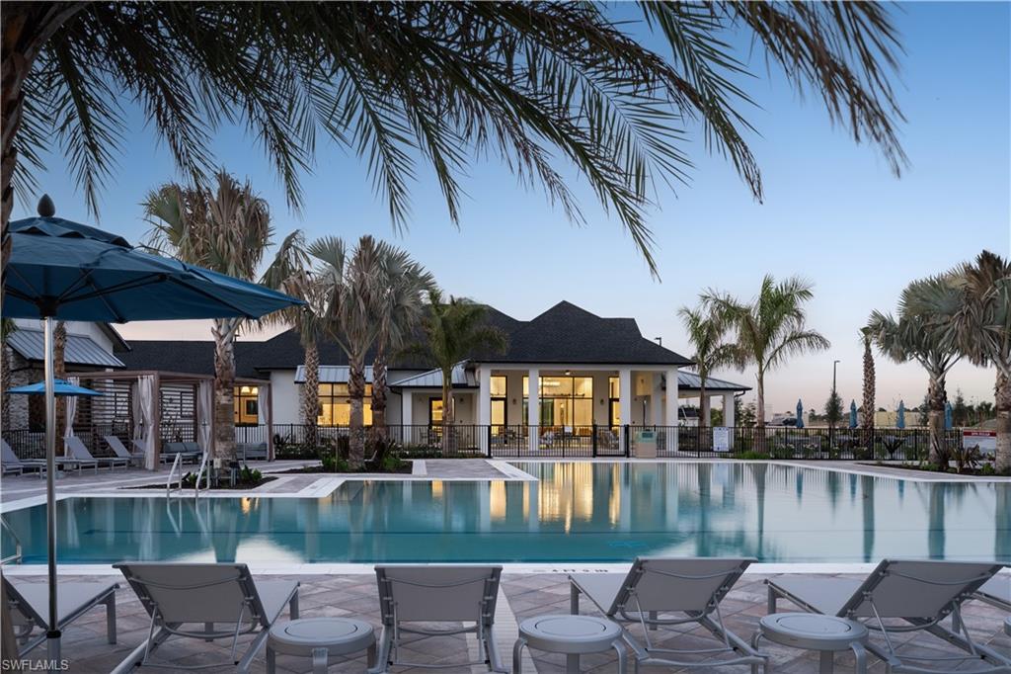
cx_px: 506
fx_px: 842
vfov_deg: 43.6
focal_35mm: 30
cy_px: 337
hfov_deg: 61.9
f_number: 8
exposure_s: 1/1.25
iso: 125
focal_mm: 30
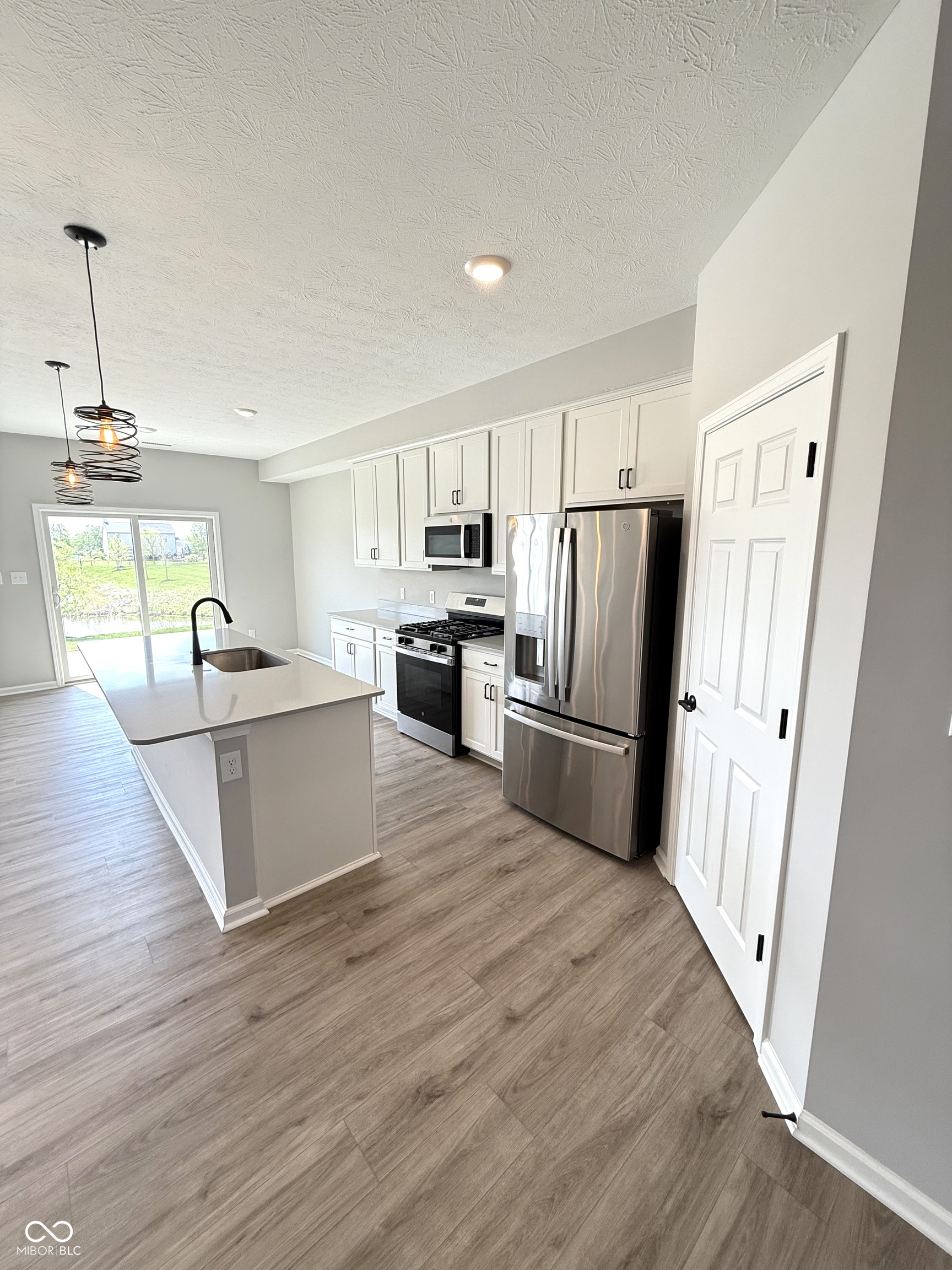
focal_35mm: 14
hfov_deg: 85.7
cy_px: 635
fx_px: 513
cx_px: 476
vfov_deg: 102.1
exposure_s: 1/120
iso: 100
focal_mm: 2.22
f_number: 2.2
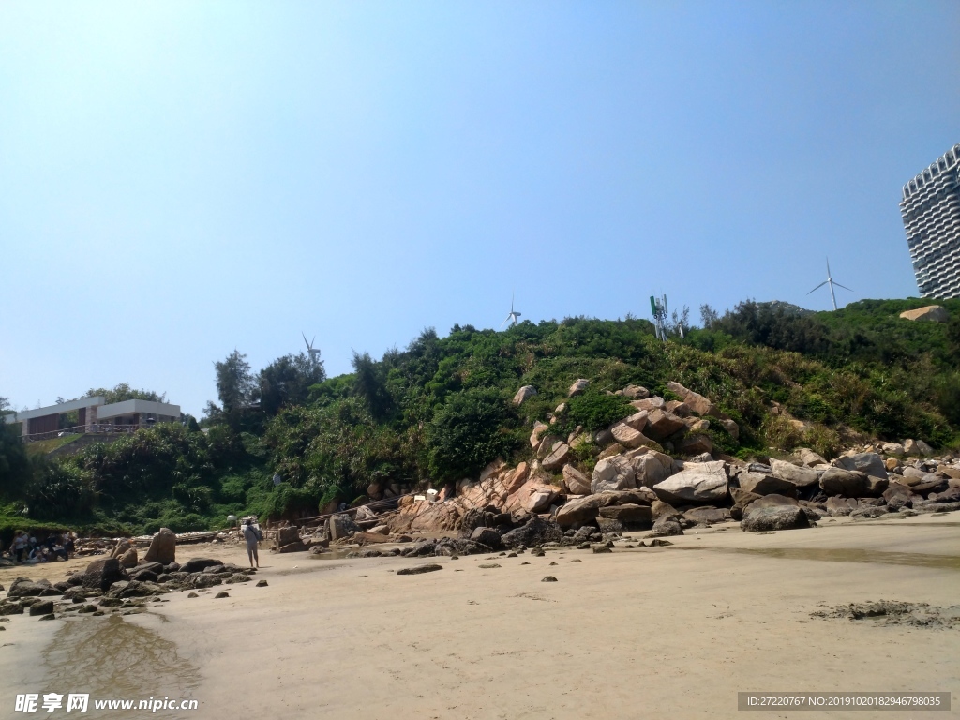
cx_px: 480
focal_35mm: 27
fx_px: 749
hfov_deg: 65.3
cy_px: 360
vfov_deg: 51.4
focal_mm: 4.73
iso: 100
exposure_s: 1/1264
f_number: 2.2
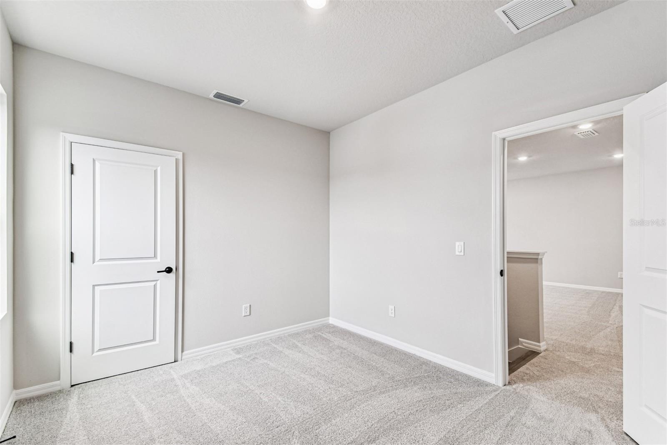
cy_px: 222
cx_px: 334
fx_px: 278
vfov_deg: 77.3
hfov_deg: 100.4
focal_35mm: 15
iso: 100
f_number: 6.3
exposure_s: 1/20
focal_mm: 10
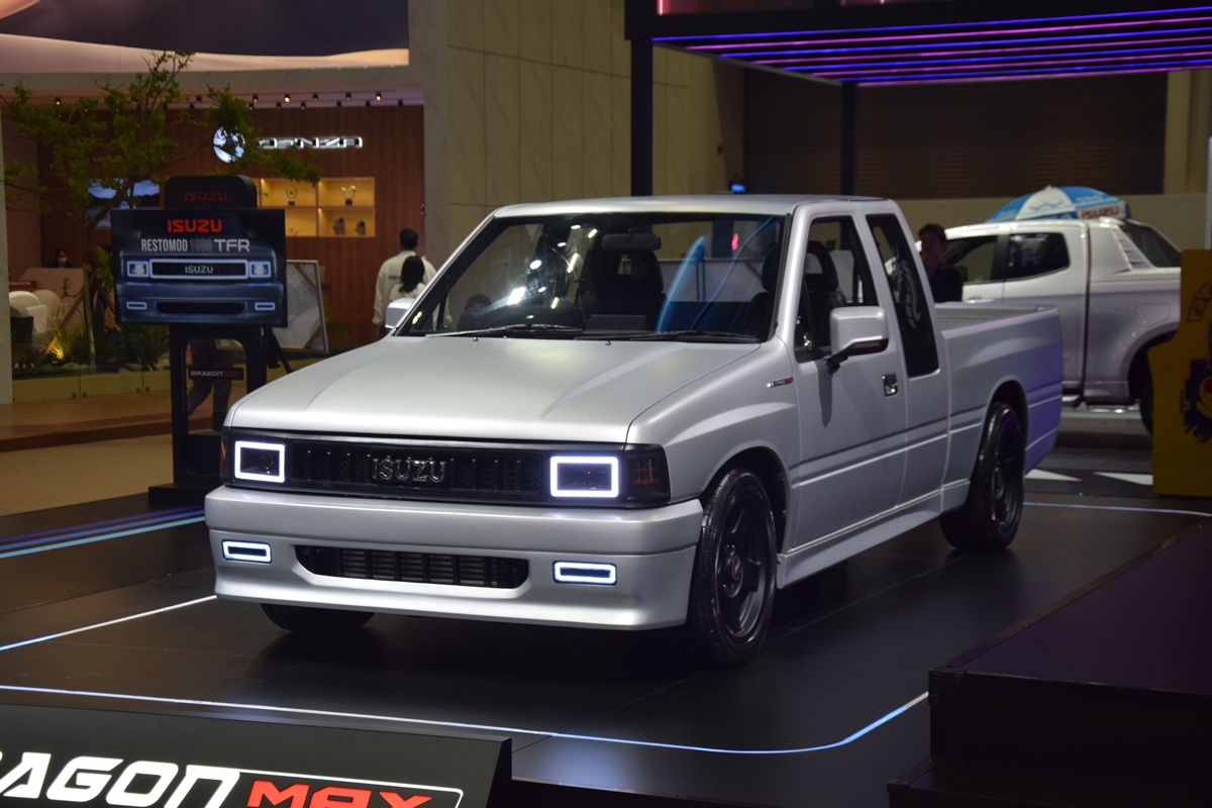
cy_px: 404
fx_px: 2272
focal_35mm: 68
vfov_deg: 20.2
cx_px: 606
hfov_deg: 29.9
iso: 400
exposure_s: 1/125
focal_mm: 45
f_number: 5.6
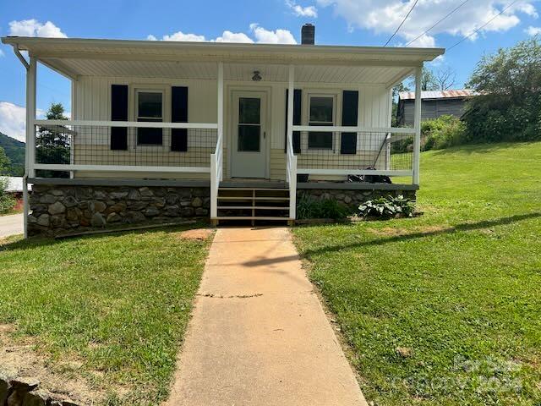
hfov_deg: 67.3
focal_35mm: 26
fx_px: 406
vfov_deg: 53.1
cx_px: 270
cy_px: 203
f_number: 1.5
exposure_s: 1/3257
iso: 50
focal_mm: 5.7
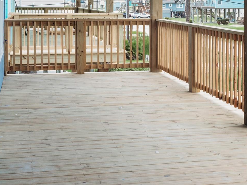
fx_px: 514
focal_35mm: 72
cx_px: 163
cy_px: 15
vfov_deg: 20.0
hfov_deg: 26.9
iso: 1250
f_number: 13
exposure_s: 1/125
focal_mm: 35
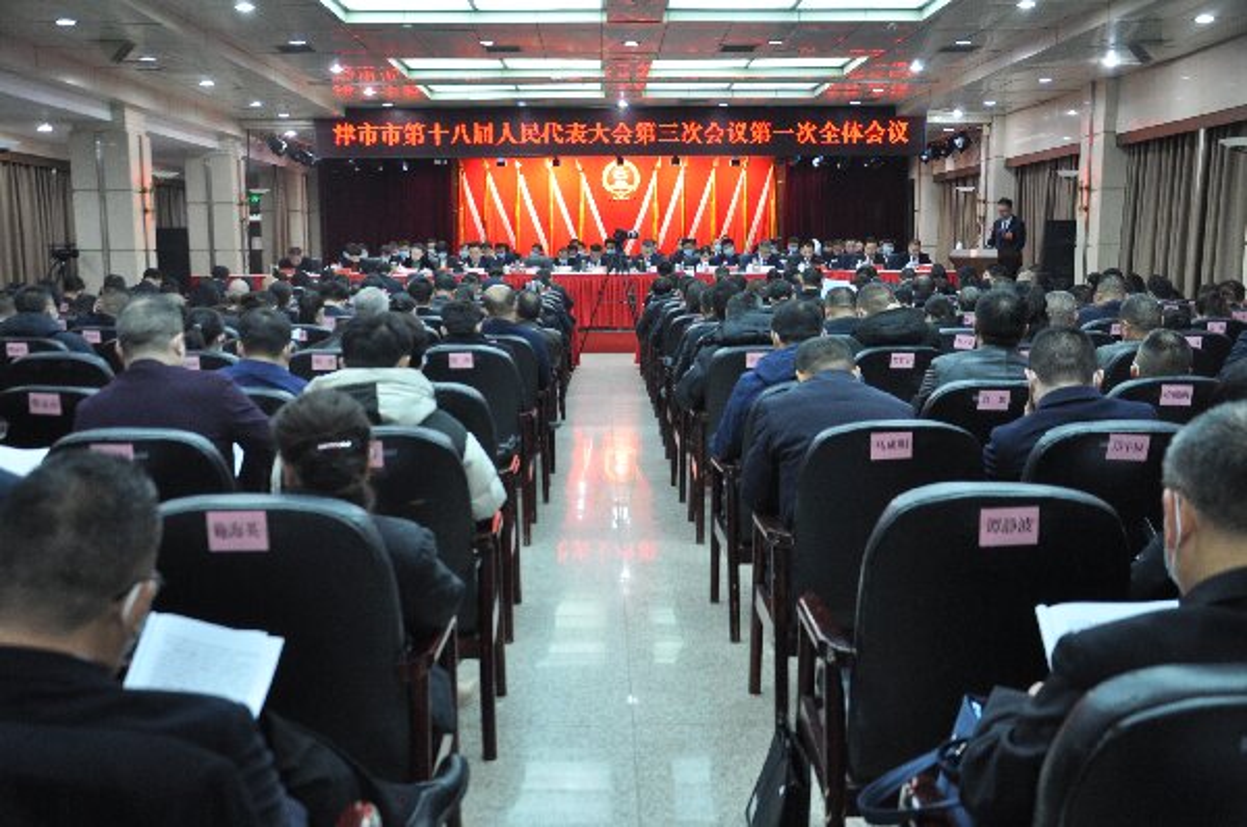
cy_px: 414
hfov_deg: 53.2
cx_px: 624
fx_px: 1245
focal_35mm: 36
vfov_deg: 36.8
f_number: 3.8
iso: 720
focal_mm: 24
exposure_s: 1/30
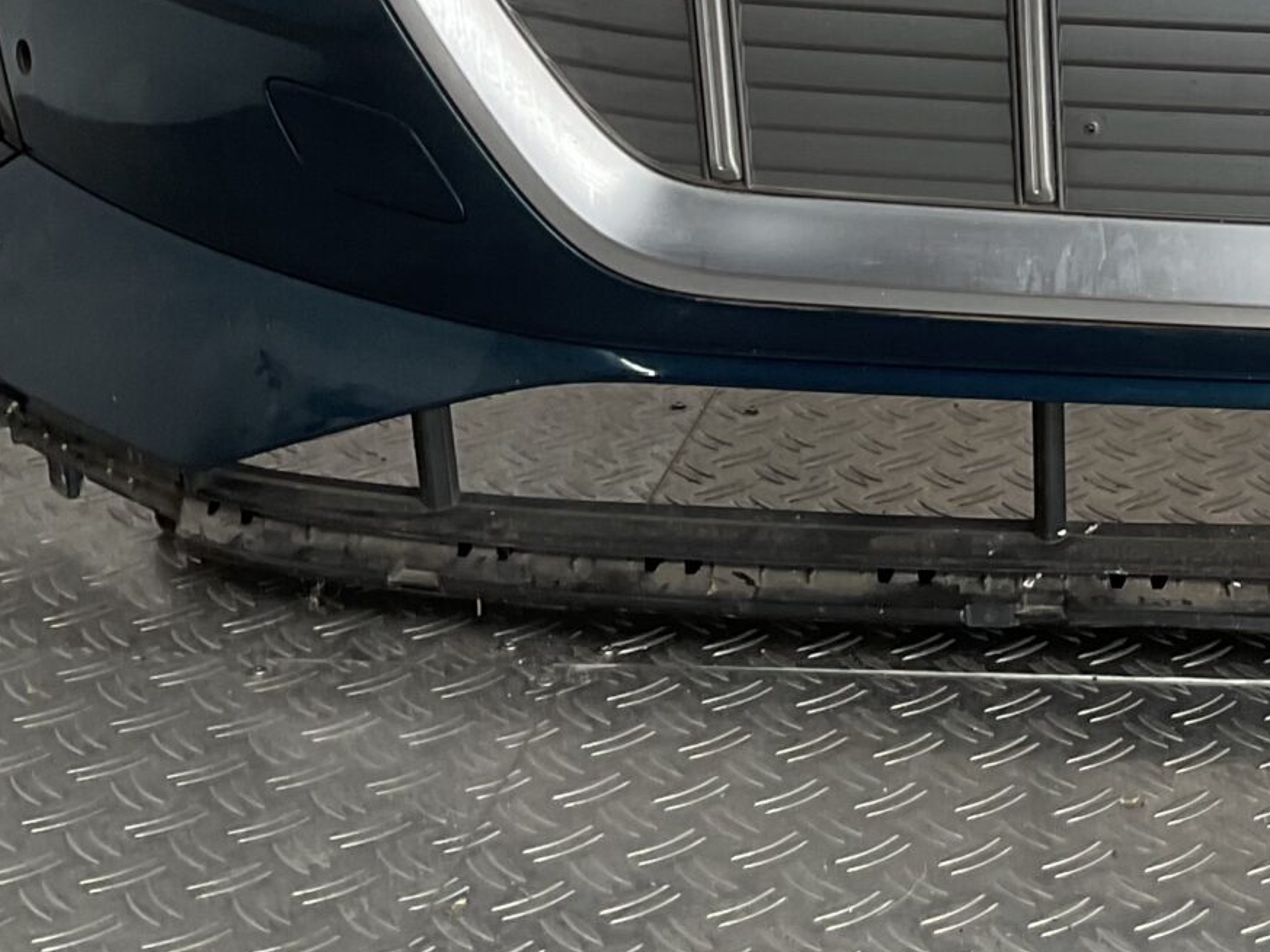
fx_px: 3119
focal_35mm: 85
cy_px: -132
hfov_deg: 21.5
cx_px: 1475
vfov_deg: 16.8
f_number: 1.8
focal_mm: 3
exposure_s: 1/120
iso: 25
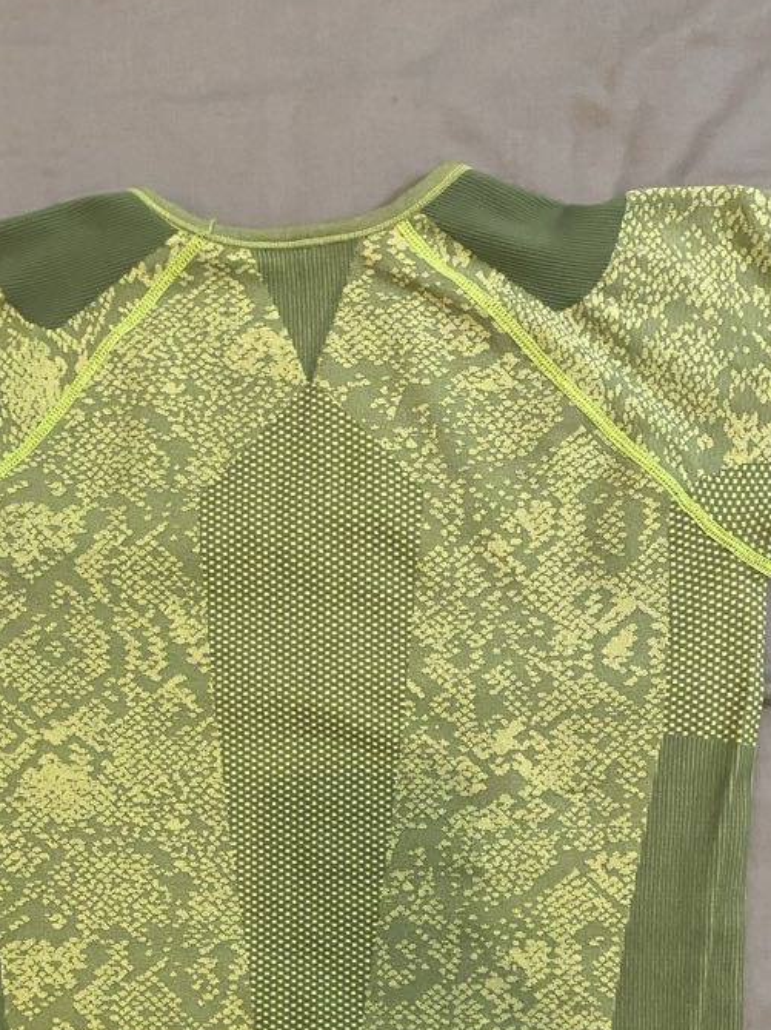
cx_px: 300
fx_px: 1248
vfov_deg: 42.8
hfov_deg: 34.2
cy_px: 819
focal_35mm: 42
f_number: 1.8
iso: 640
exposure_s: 1/33
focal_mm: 4.25
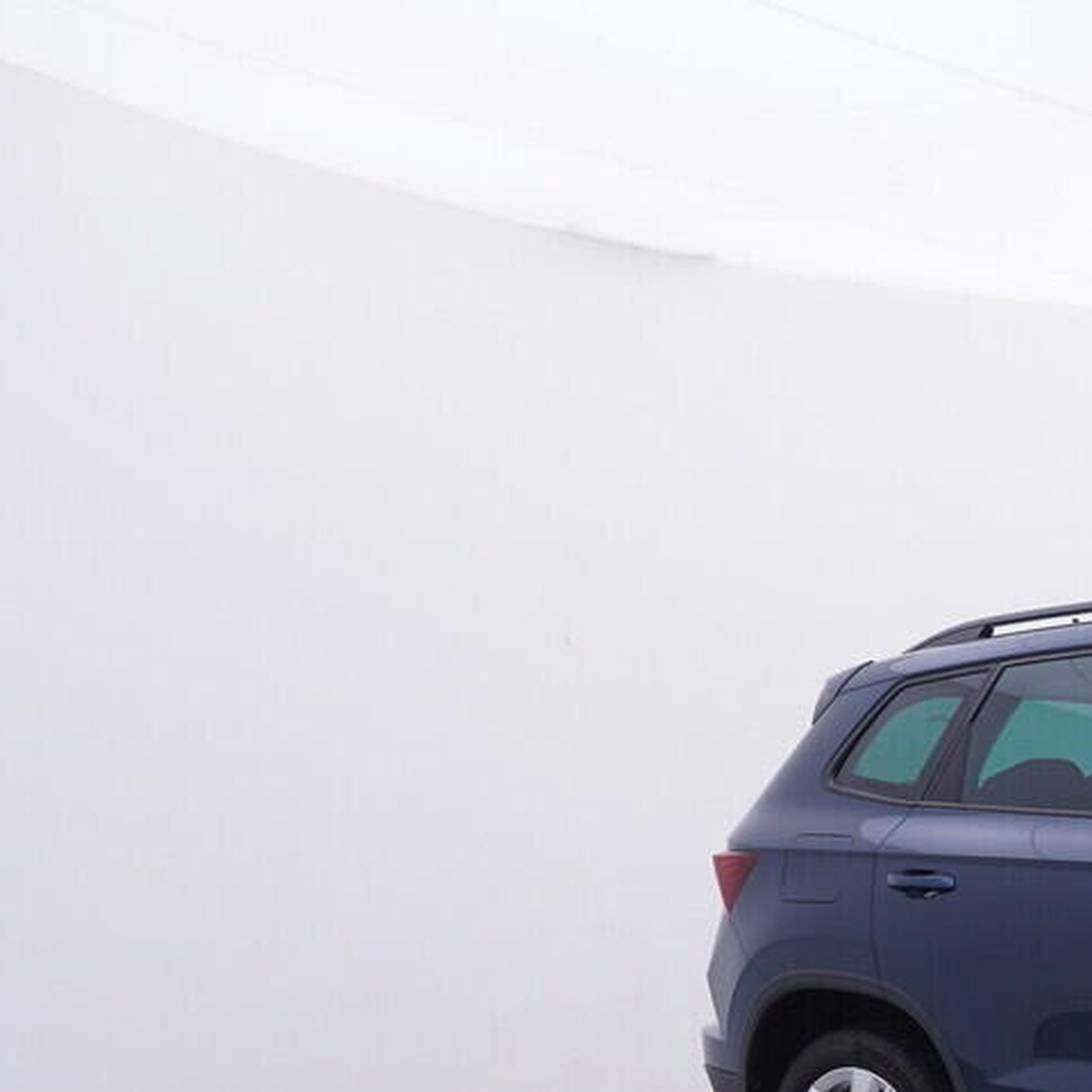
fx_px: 2044
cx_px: 1542
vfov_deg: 28.6
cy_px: 1015
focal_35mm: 57
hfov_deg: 24.6
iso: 200
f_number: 5
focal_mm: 15
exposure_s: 1/80
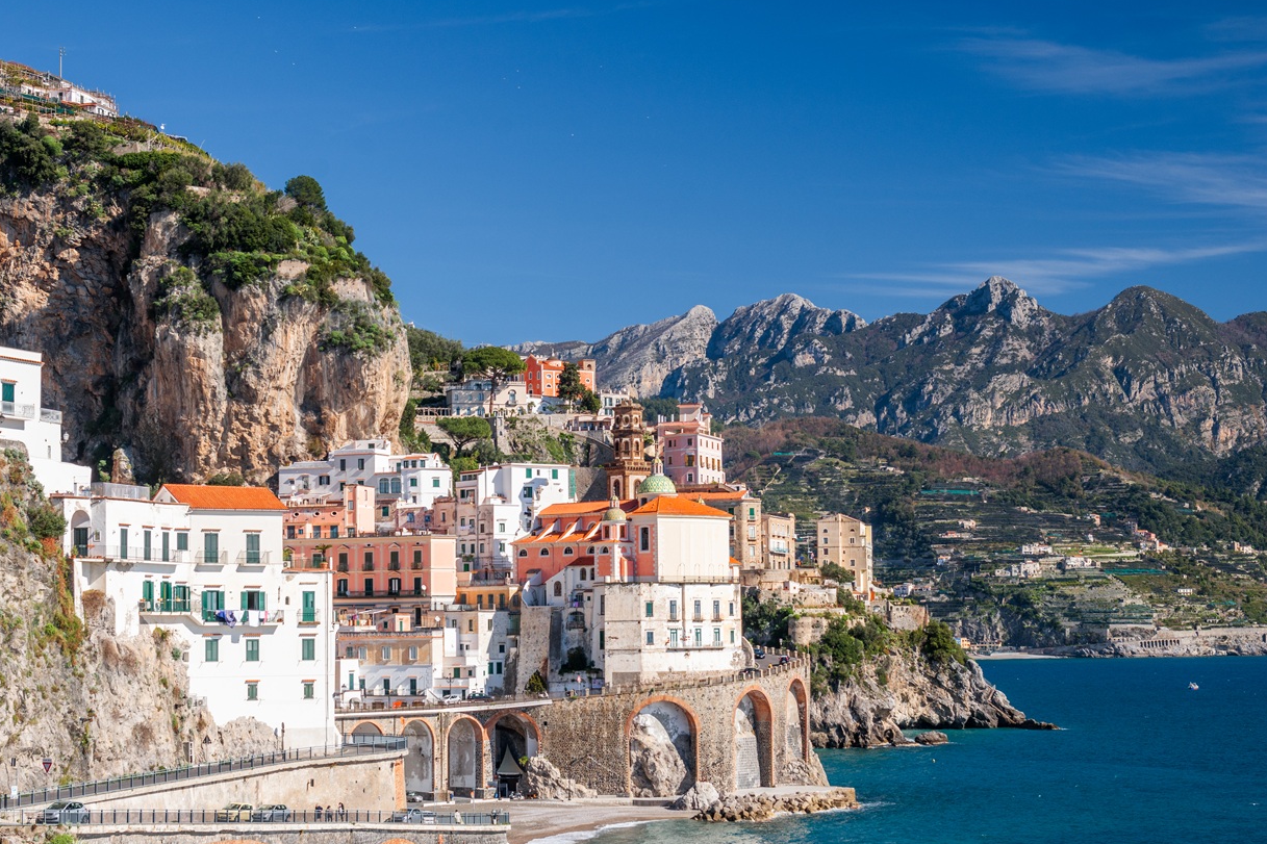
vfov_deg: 19.2
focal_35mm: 71
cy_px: 471
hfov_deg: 28.4
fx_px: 2498
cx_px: 565
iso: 140
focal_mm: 45
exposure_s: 1/100
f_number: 8
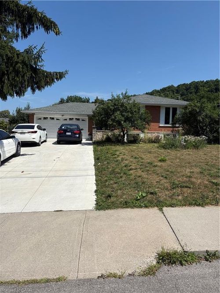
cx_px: 110
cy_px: 146
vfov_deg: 67.3
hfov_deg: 53.0
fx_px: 220
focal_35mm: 26
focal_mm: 5.96
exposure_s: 1/6329
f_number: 1.6
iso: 50
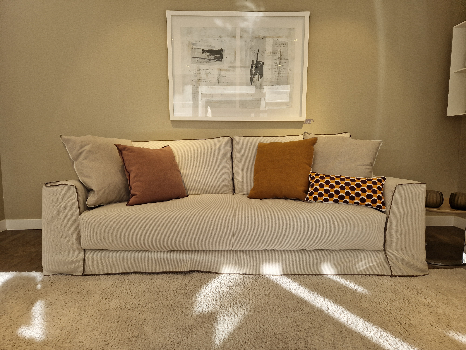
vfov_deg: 58.9
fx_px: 310
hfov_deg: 73.9
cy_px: 175
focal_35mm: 23
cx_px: 233
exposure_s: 1/180
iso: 50
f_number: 1.8
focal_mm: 5.4
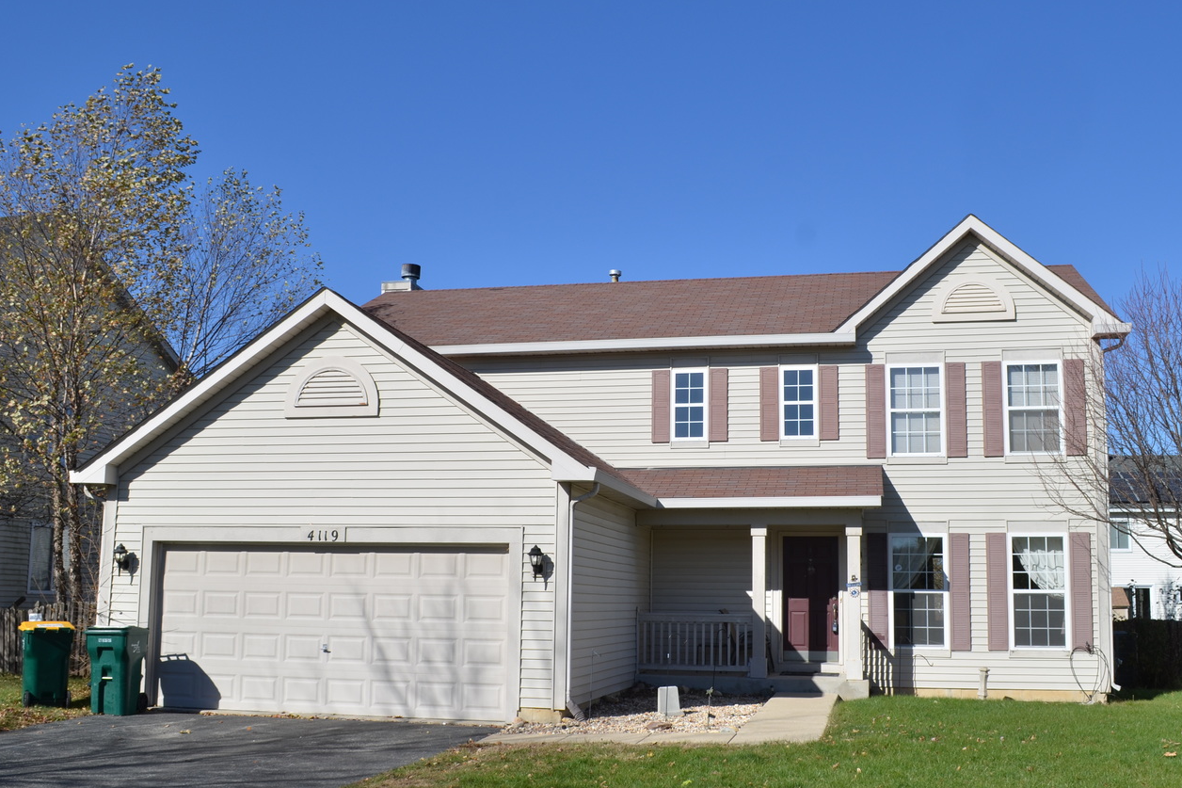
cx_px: 644
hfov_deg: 54.4
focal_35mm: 35
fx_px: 1149
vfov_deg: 37.8
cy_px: 439
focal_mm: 18
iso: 100
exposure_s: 1/320
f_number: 9
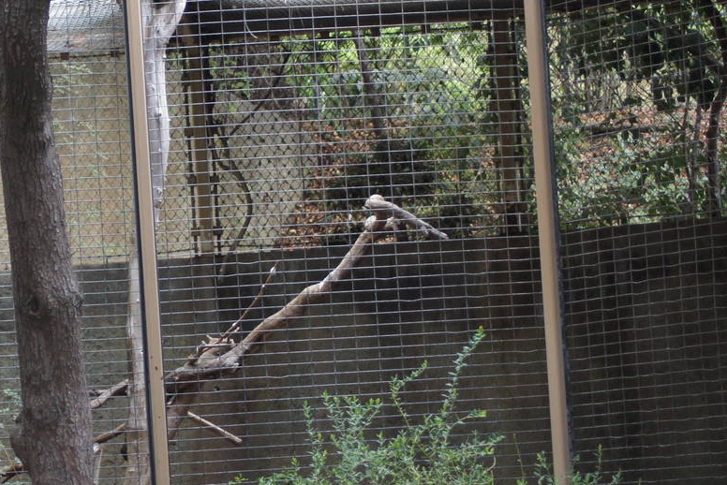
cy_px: 276
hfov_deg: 12.0
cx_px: 19
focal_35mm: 170
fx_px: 3435
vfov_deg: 8.1
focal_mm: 55
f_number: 4
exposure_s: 1/200
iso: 640
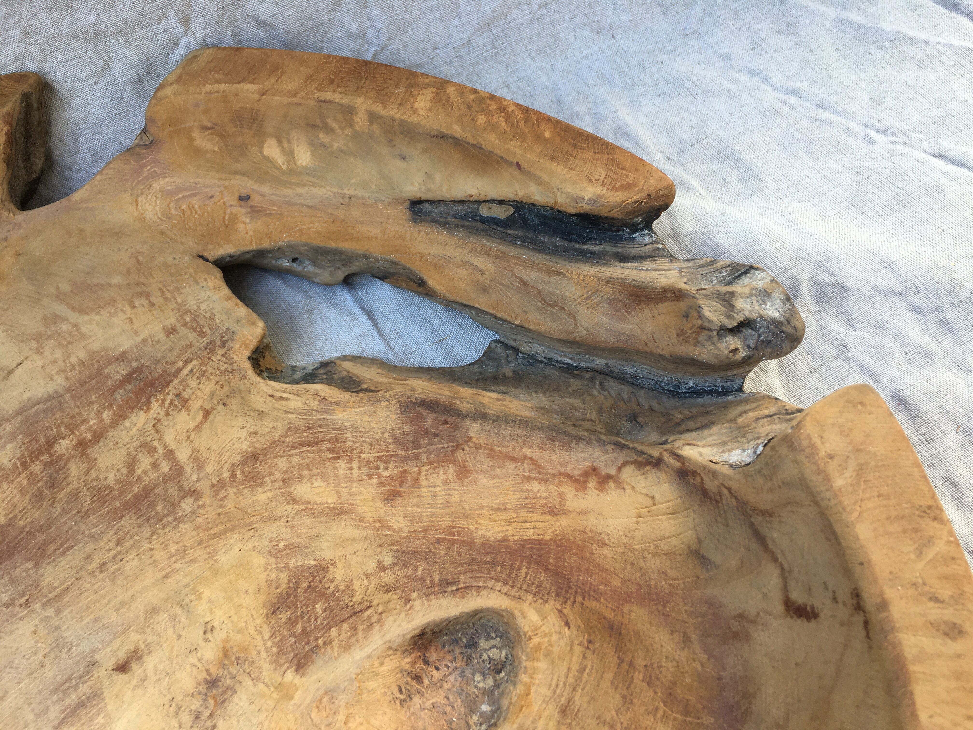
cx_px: 486
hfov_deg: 61.7
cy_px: 365
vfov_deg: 48.2
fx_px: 815
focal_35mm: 29
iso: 32
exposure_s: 1/50
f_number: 2.2
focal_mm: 4.15
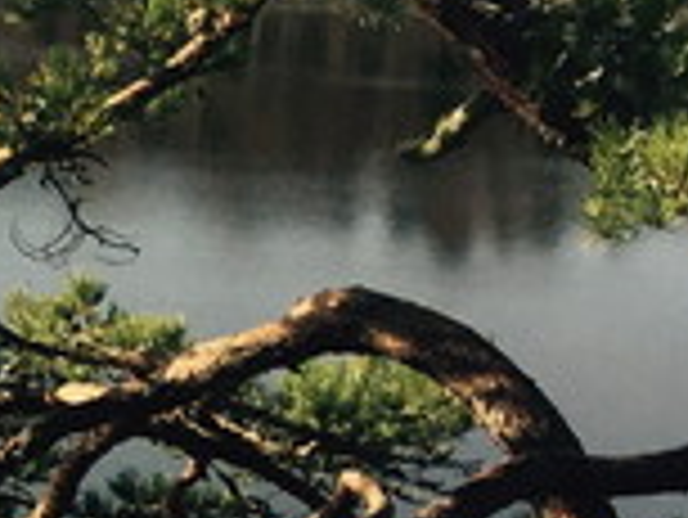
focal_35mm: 182
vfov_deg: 8.1
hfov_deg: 9.2
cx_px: -1183
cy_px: 617
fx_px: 3620
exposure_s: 1/1276
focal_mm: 4.15
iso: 32
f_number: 2.2
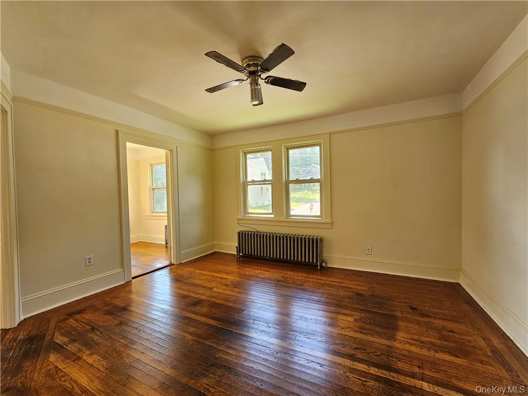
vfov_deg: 89.9
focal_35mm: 13
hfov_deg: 106.2
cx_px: 264
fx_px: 198
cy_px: 198
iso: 100
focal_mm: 2.2
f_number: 2.2
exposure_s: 1/60
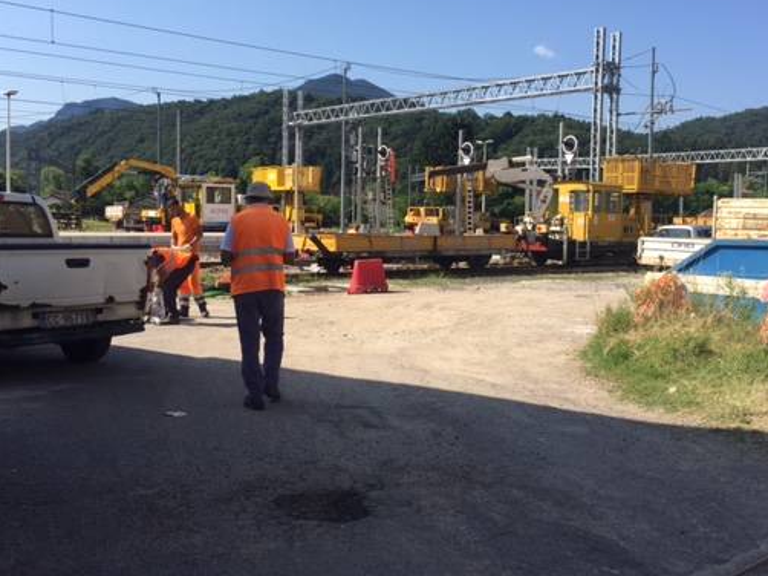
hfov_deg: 50.1
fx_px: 820
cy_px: 245
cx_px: 415
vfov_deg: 38.5
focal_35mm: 37
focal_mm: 4.15
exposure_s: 1/1464
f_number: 2.2
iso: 32
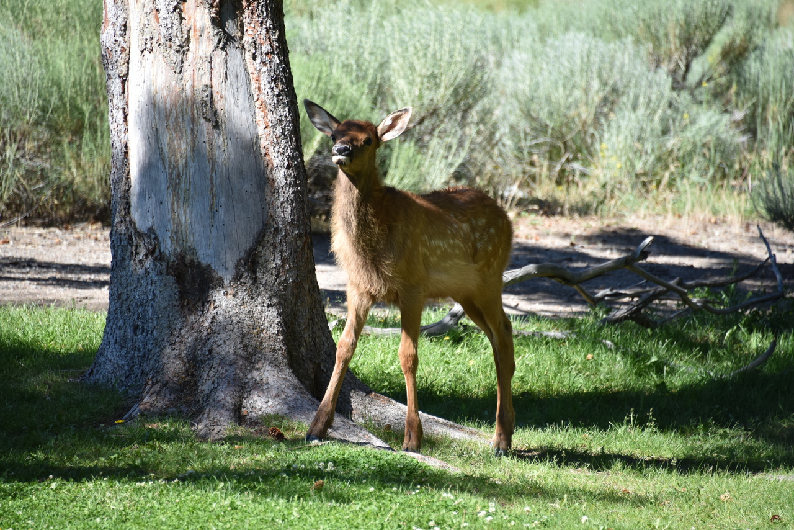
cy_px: 265
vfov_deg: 4.6
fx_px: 6618
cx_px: 397
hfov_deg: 6.9
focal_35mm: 300
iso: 450
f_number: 5.6
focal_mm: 300
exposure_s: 1/640
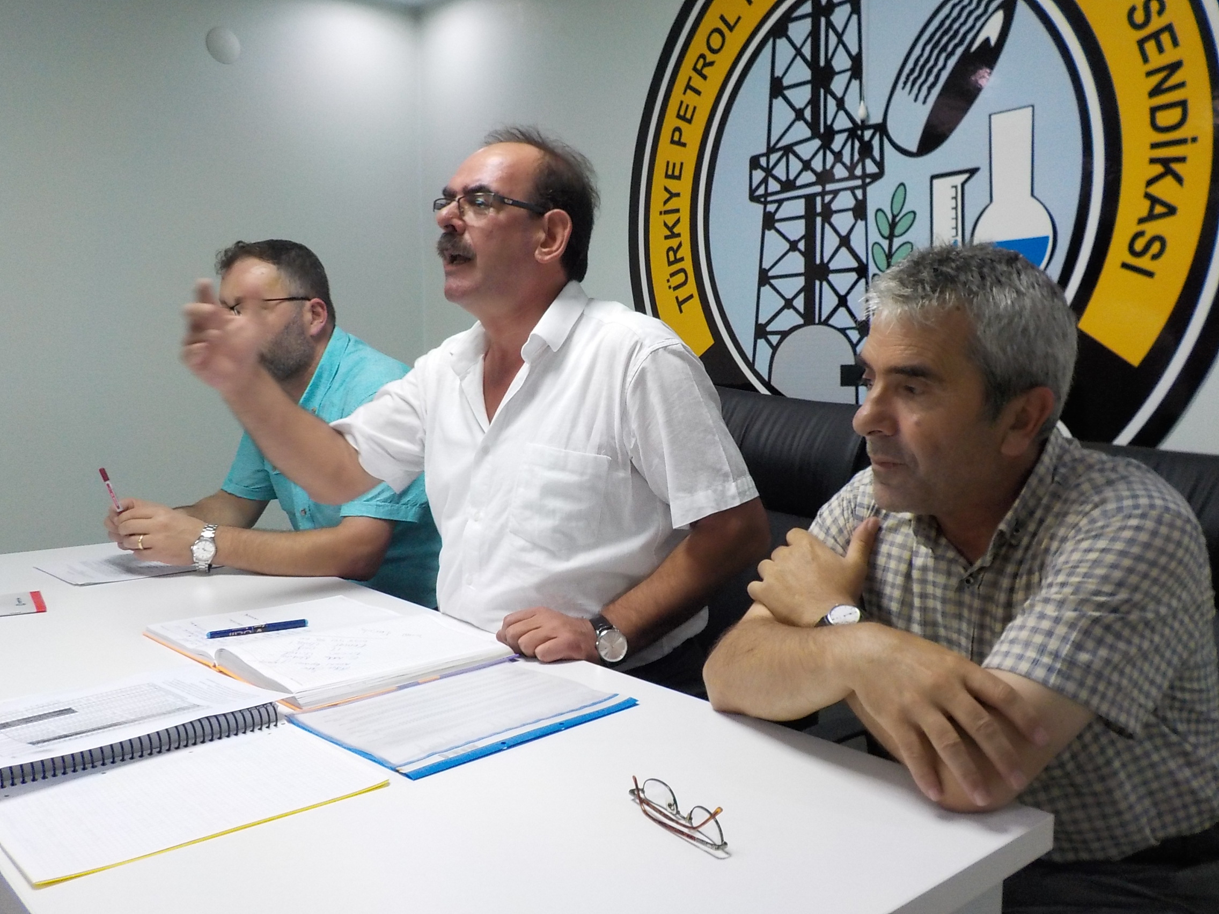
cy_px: 457
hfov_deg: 60.0
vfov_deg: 46.8
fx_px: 1056
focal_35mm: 30
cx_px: 610
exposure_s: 1/30
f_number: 3.3
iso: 320
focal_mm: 4.1
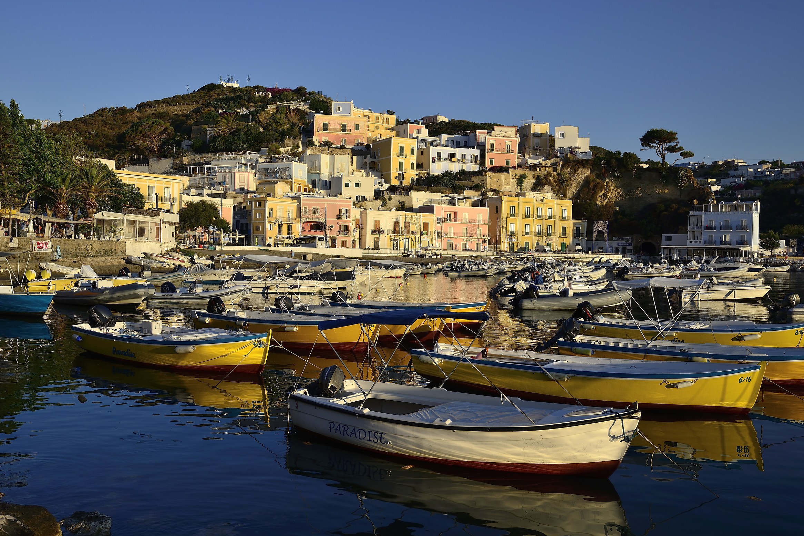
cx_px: 403
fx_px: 804
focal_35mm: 36
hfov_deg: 53.1
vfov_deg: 36.9
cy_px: 273
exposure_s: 1/100
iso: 100
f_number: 10
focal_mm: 35
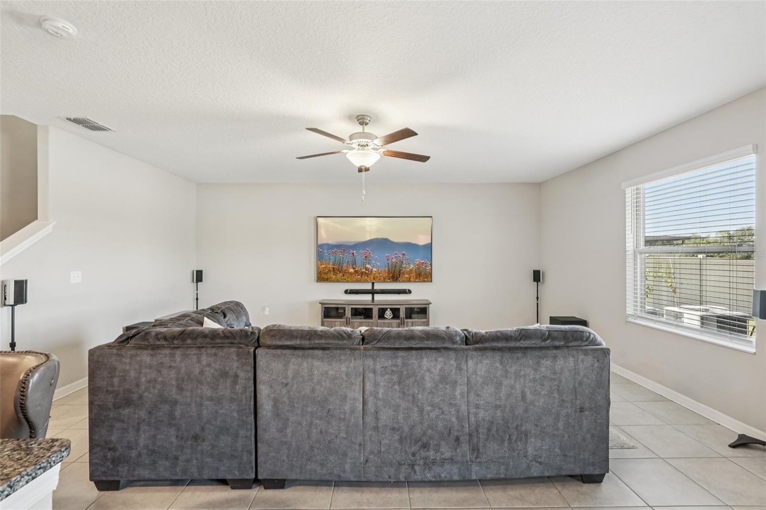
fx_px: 340
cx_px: 383
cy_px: 255
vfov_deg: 73.7
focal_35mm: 16
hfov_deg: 96.7
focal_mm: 16
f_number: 8
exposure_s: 1/4
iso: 400
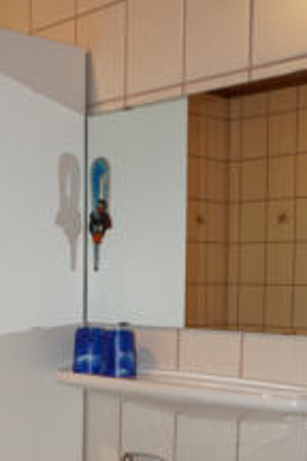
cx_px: -11
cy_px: 412
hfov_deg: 21.7
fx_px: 767
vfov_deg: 31.9
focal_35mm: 60
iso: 320
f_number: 3.5
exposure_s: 1/60
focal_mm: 18
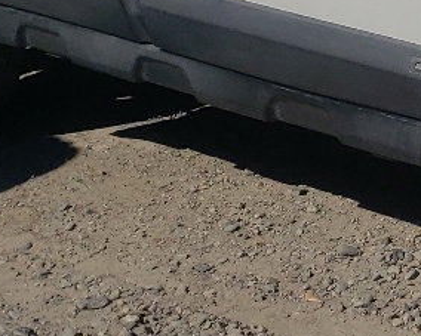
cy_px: -58
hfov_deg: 12.2
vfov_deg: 10.6
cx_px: 784
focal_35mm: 143
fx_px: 1781
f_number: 1.5
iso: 50
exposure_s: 1/10000
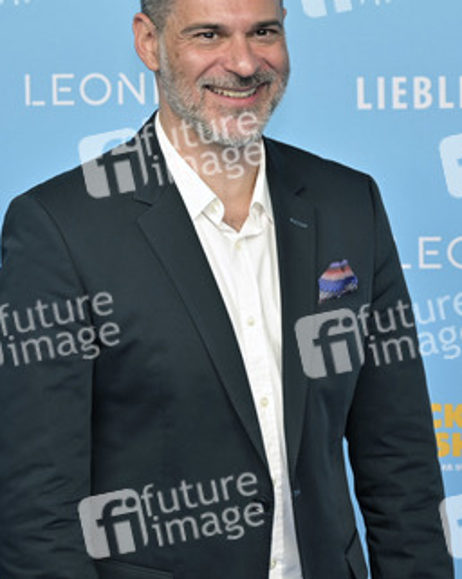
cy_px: 245
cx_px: 225
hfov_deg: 18.7
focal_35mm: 82
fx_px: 1404
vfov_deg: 23.3
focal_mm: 70
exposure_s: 1/100
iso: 160
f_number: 4
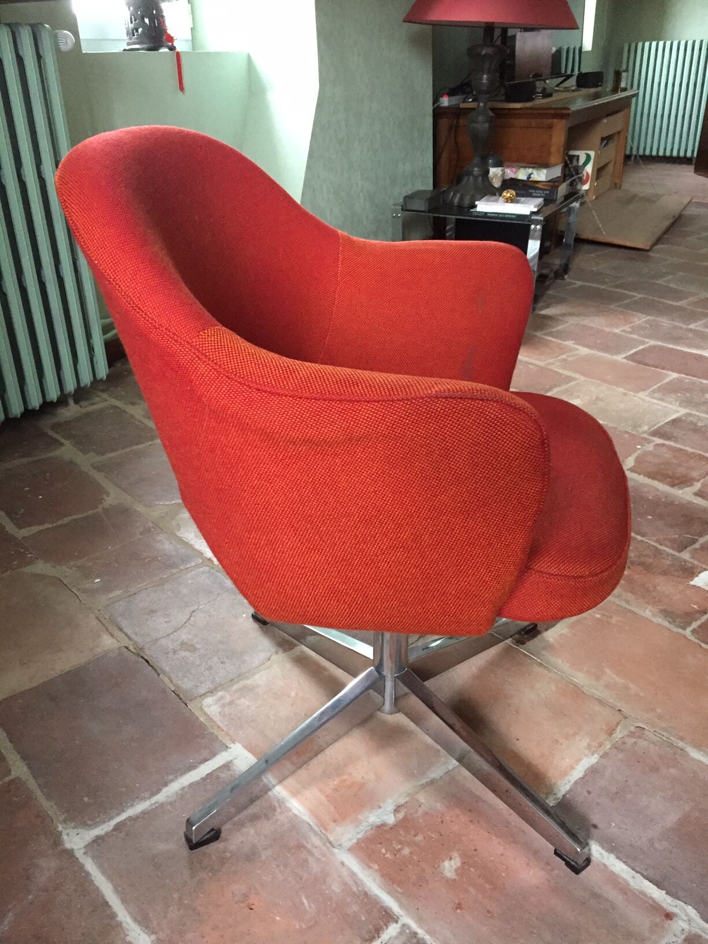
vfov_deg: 61.7
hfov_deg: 48.2
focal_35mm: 29
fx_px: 791
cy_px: 472
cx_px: 354
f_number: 2.2
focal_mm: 4.15
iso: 250
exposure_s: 1/17
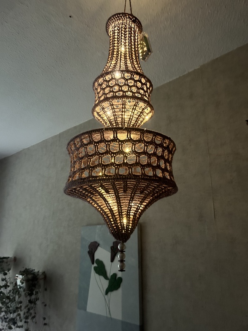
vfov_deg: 67.3
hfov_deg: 53.1
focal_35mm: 26
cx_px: 124
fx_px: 248
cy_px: 166
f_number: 1.5
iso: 800
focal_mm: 5.7
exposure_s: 1/30
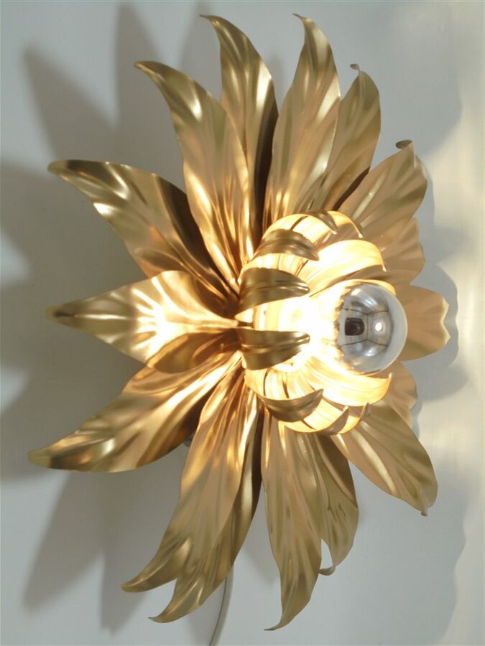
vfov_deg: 38.9
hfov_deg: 29.7
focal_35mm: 49
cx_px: 242
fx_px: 915
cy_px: 323
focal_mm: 8.9
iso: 100
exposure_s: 1/30
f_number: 4.8
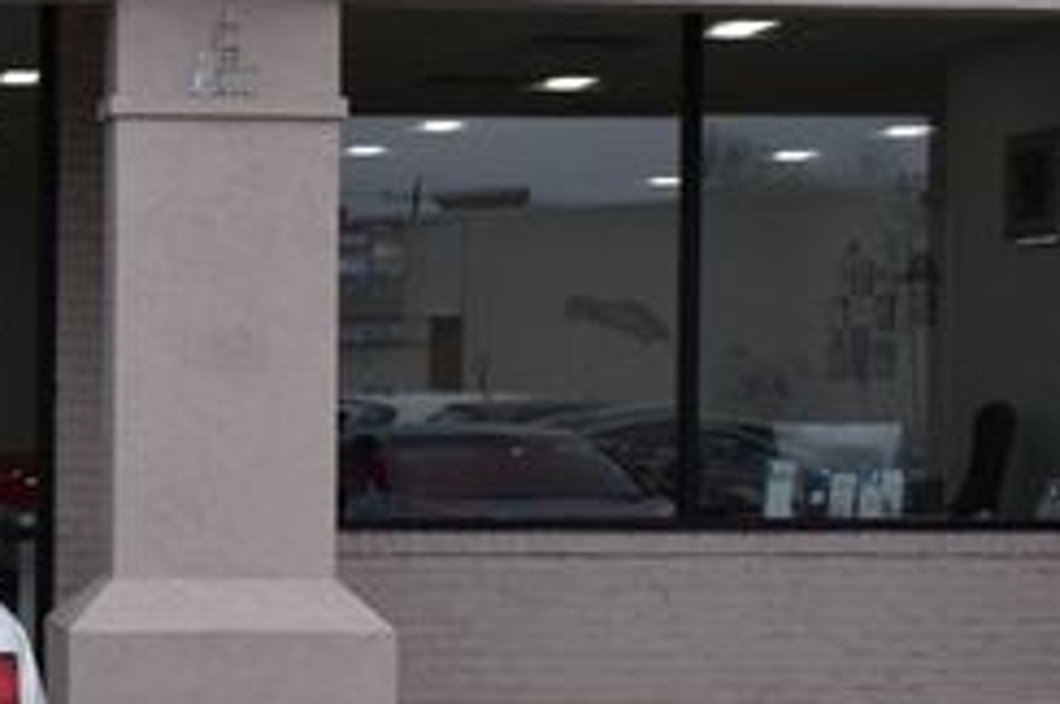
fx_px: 2891
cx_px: -304
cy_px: 491
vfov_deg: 13.8
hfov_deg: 19.3
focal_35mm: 98
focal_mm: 25
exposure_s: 1/320
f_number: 11
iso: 400
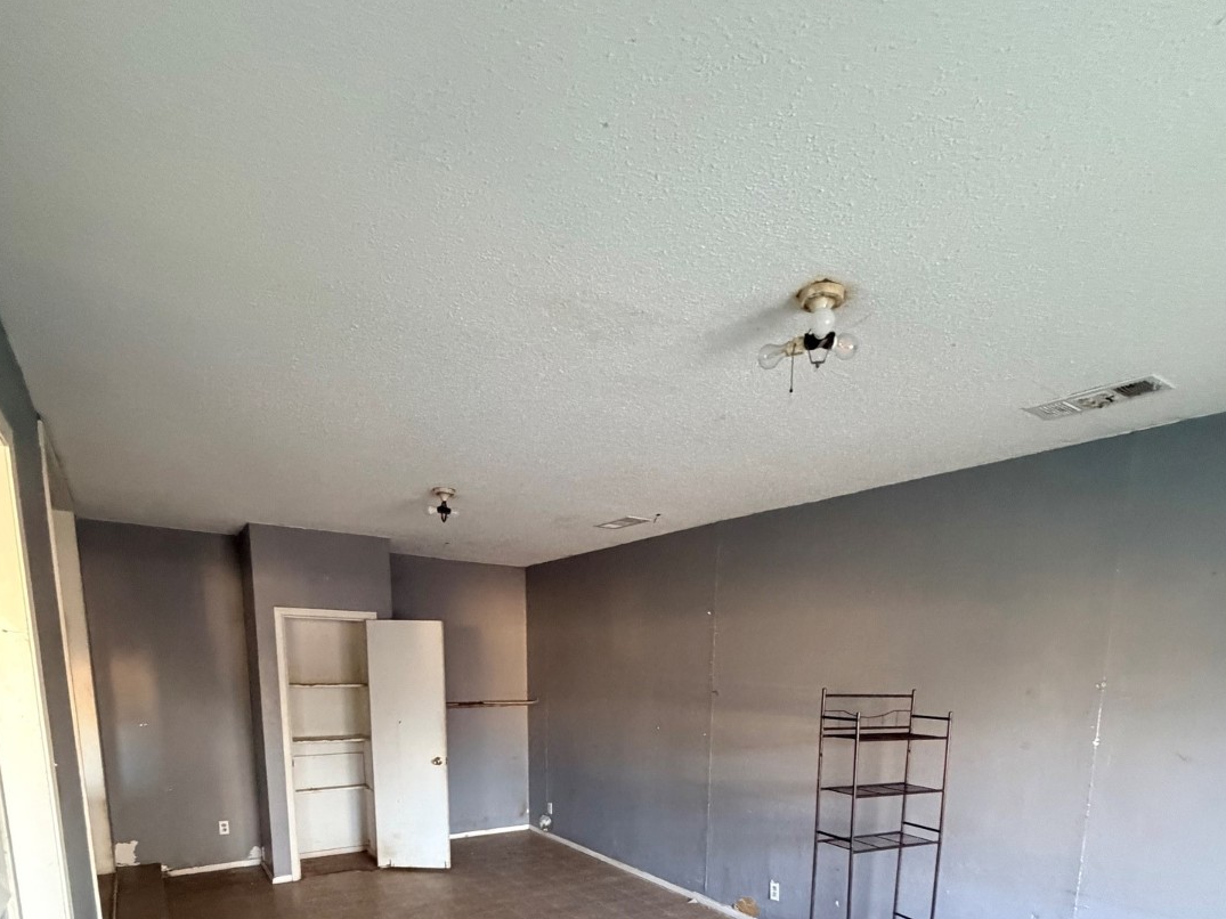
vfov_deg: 58.4
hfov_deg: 81.7
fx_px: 708
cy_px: 791
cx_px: 633
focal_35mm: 20
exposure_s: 1/60
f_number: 2.2
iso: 800
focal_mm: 2.22
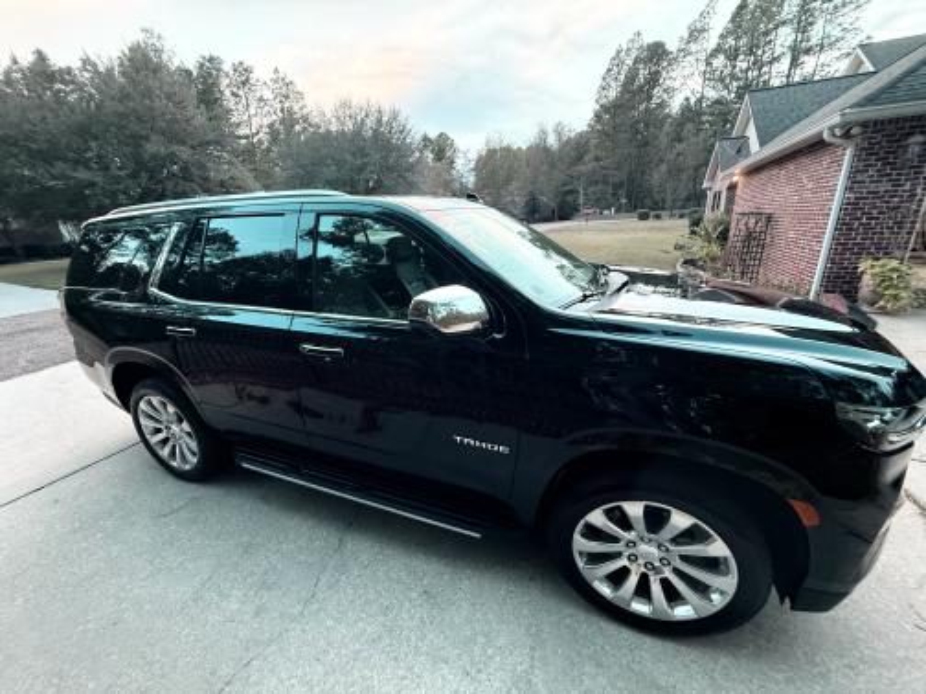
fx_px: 375
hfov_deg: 102.1
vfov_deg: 85.7
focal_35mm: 14
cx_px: 463
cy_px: 347
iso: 500
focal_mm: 2.22
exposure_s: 1/60
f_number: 2.2
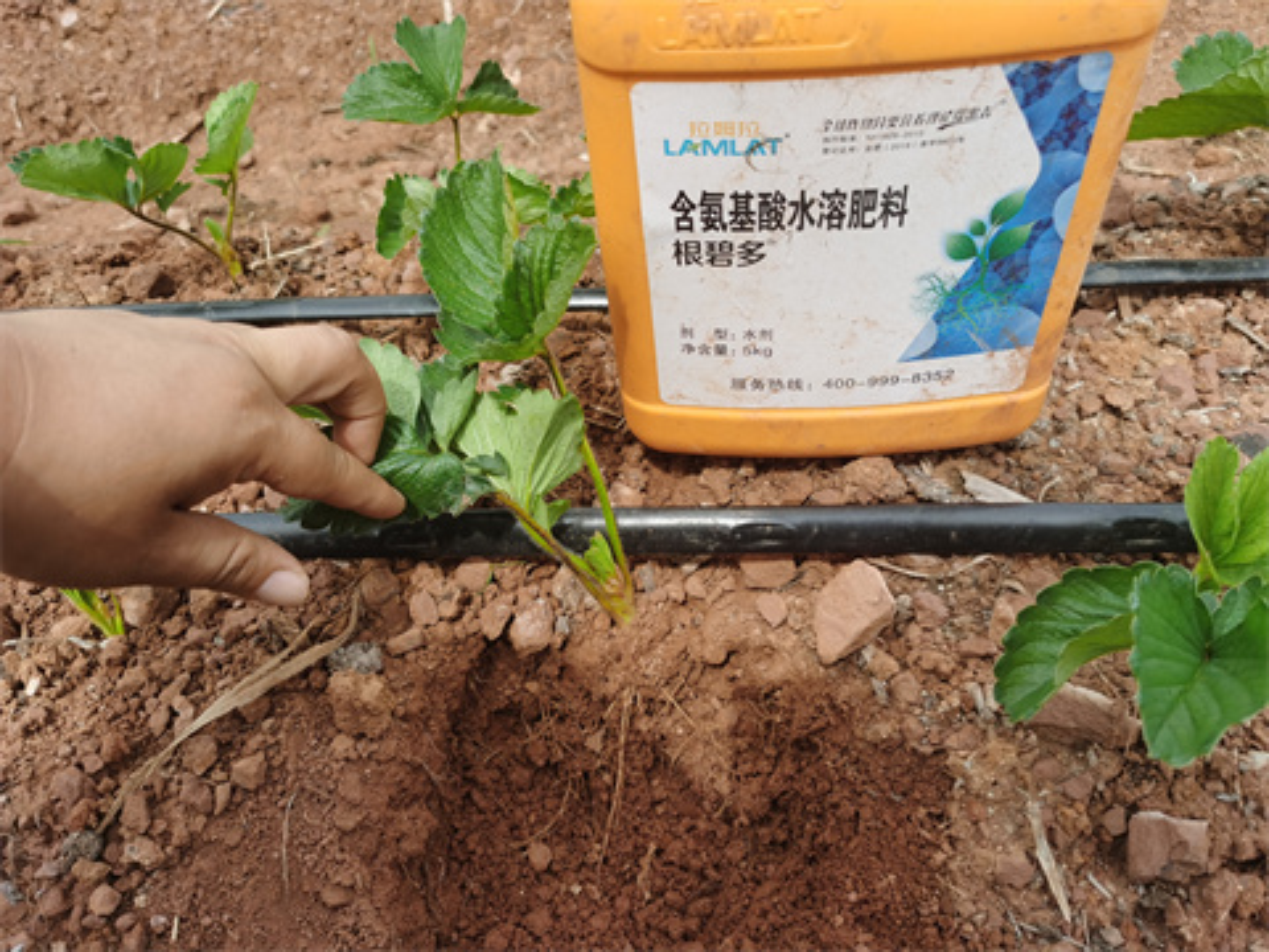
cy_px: 476
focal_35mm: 27
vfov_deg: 51.4
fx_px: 990
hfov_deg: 65.3
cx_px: 634
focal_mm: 5.56
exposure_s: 1/2151
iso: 50
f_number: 1.6
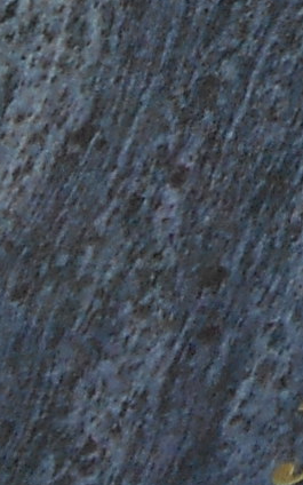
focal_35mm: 401
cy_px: -753
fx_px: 5298
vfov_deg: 5.1
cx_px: 713
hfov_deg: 3.2
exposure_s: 1/160
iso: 80
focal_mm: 7.7
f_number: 4.2
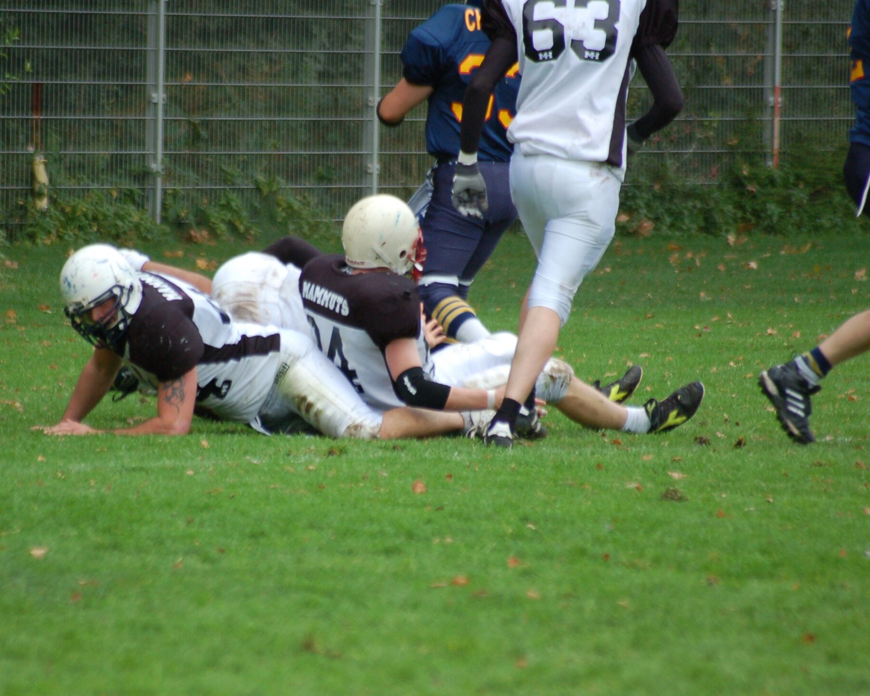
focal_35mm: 510
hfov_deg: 3.8
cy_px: 348
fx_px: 13134
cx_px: 364
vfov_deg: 3.0
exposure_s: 1/250
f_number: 5.6
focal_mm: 300
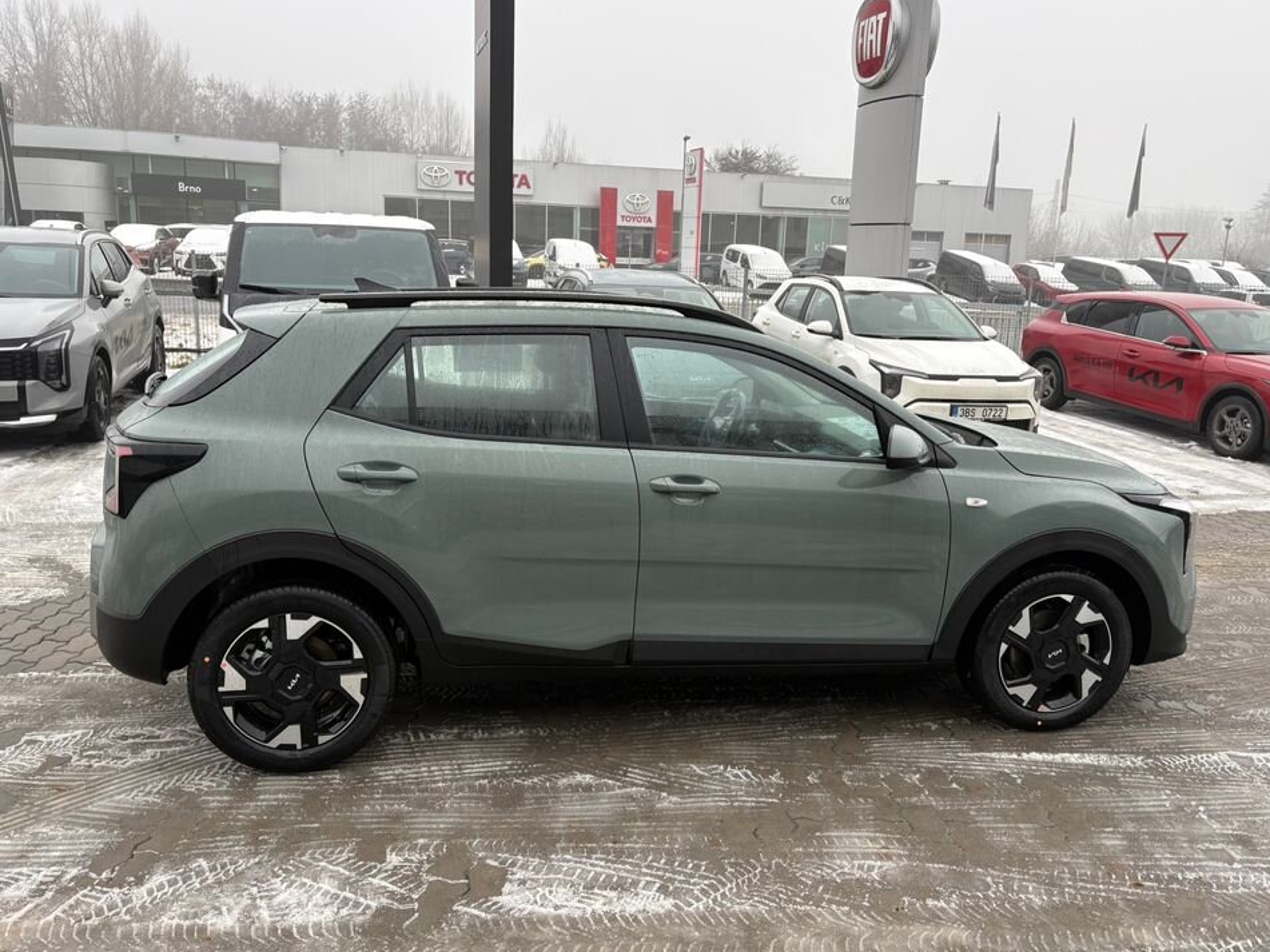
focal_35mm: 28
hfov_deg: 63.4
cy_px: 466
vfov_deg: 49.7
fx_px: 1027
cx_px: 641
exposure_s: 1/404
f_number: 1.6
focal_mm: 5.96
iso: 50
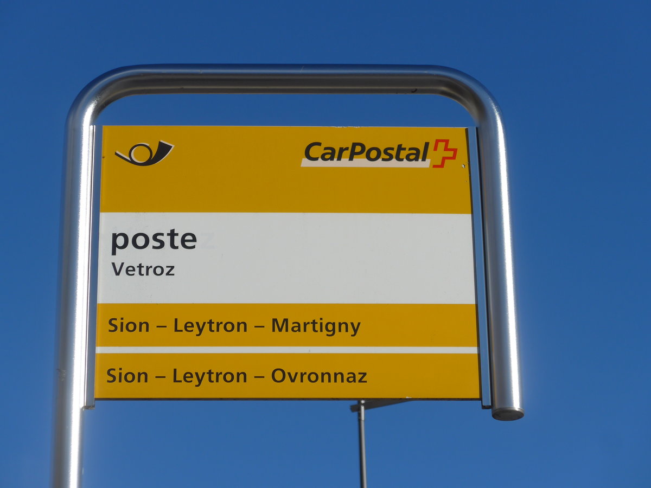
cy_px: 244
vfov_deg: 12.7
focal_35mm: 117
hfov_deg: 16.8
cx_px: 326
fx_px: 2200
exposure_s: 1/1000
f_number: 5
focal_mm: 22.9
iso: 80
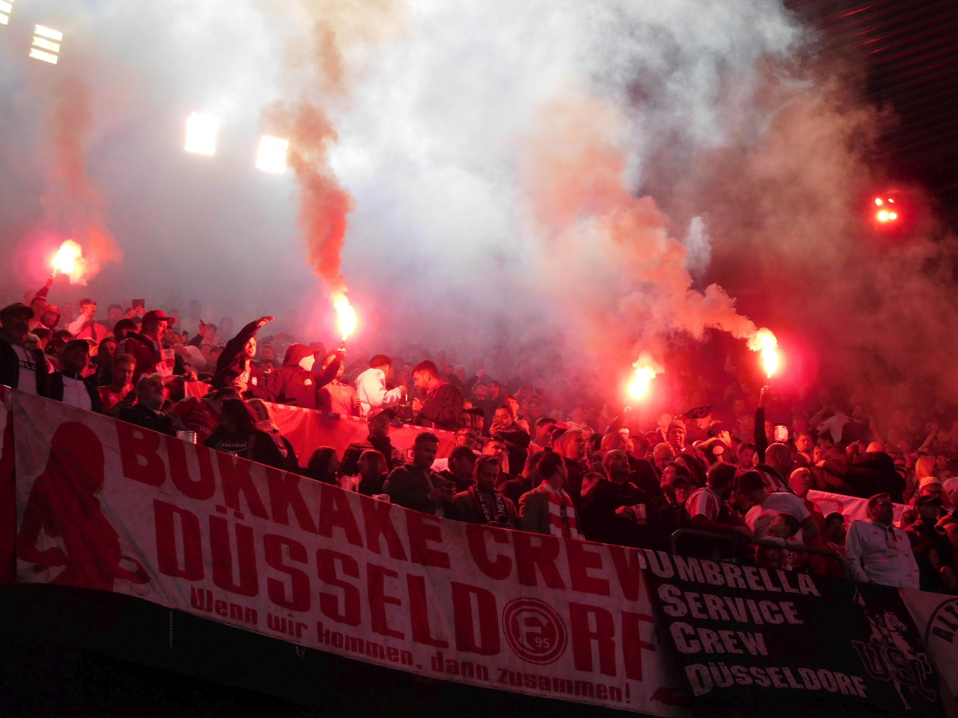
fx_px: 2491
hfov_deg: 21.8
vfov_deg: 16.4
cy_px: 359
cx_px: 479
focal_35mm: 90
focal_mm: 16.1
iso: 400
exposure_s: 1/200
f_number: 4.7
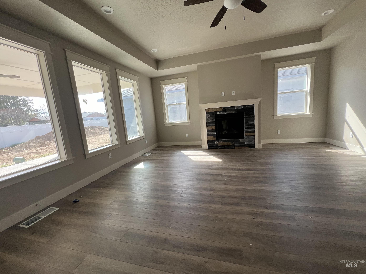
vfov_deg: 89.9
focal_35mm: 13
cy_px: 137
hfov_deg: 106.2
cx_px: 183
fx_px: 137
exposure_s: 1/125
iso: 32
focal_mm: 1.57
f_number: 1.8
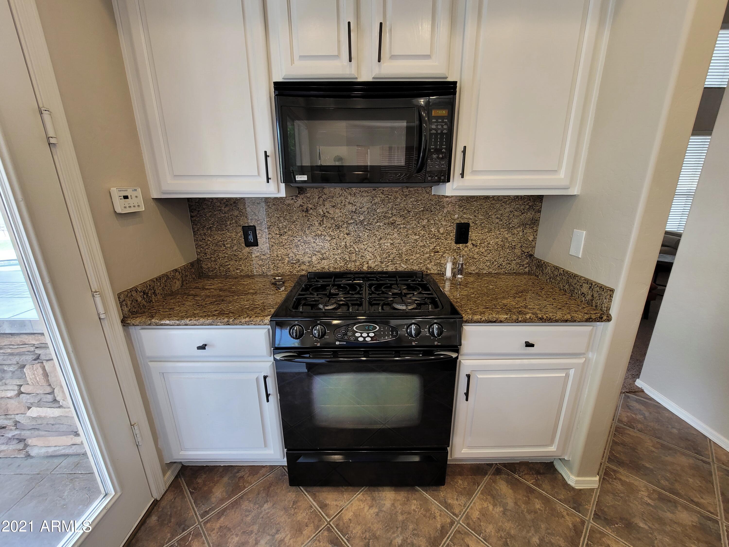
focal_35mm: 13
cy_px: 274
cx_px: 364
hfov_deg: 106.2
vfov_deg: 89.9
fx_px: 274
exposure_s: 1/59
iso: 125
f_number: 2.2
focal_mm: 2.2
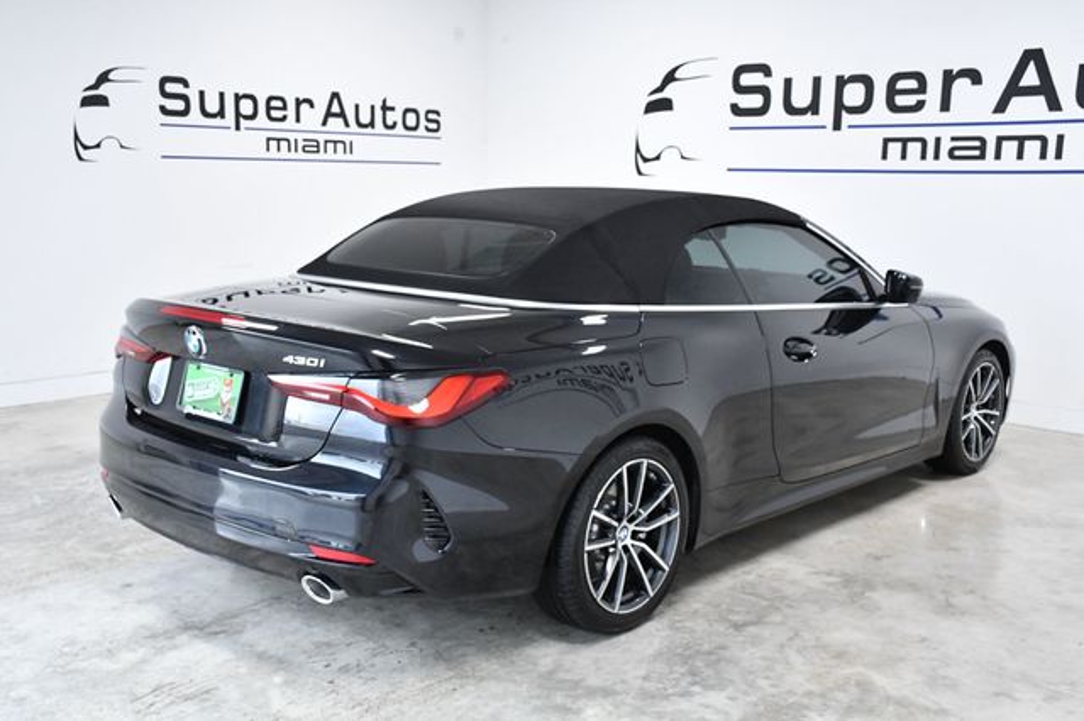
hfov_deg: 49.6
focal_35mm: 39
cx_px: 542
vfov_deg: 34.2
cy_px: 360
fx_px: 1174
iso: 2500
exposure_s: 1/250
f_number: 8
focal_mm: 26
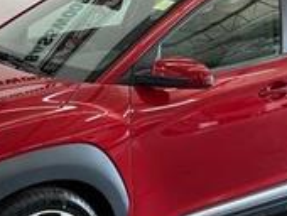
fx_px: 639
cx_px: 89
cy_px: 66
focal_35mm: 77
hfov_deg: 25.1
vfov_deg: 19.1
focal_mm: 5.7
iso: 125
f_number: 1.5
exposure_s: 1/120
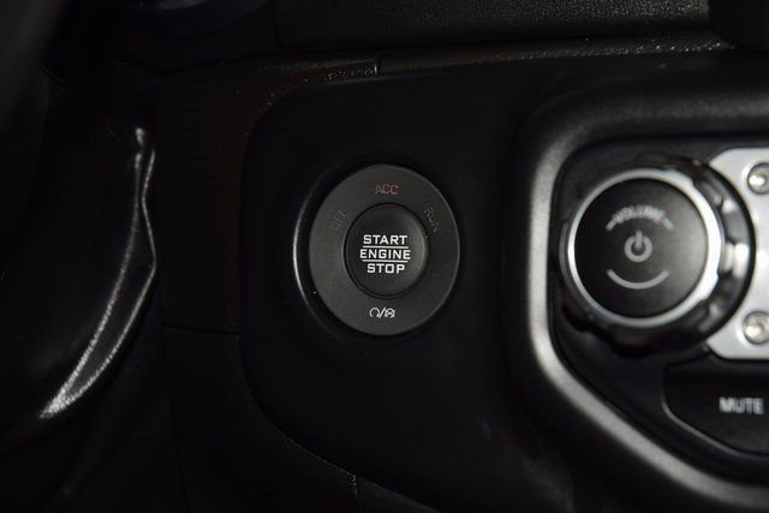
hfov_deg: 19.5
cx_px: 384
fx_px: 2243
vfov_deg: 13.0
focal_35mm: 105
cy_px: 256
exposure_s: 1/125
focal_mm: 70
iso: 100
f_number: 8
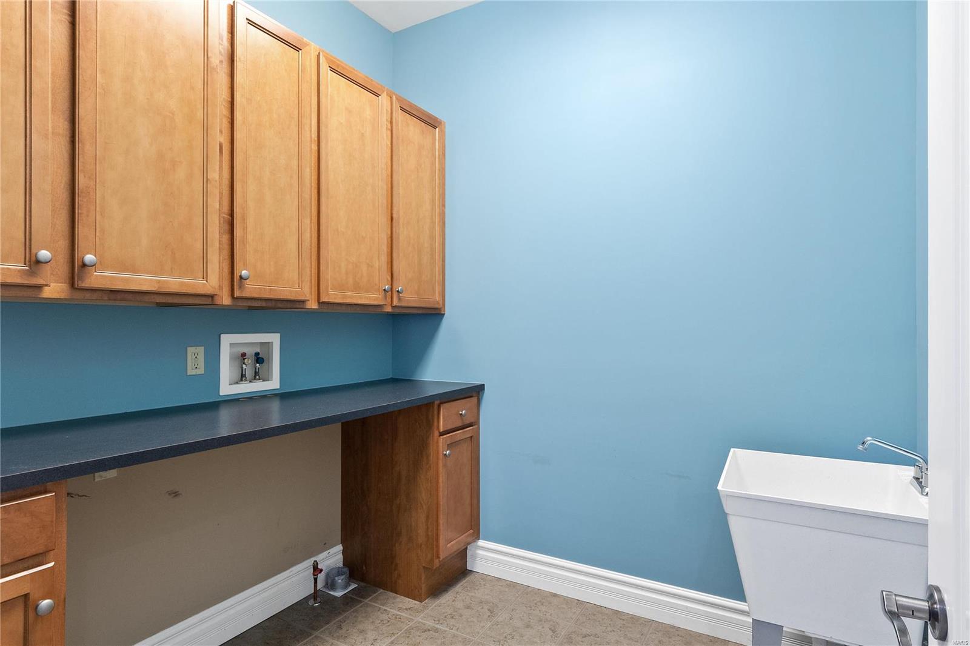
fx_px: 539
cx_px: 485
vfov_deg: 61.9
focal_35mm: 20
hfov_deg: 84.0
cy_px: 323
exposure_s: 1/2
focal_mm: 10
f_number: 8
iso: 400
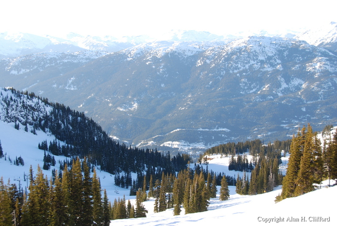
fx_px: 478
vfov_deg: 26.5
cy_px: 113
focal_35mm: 51
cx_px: 168
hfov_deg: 38.9
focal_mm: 34
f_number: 5.6
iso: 100
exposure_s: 1/125
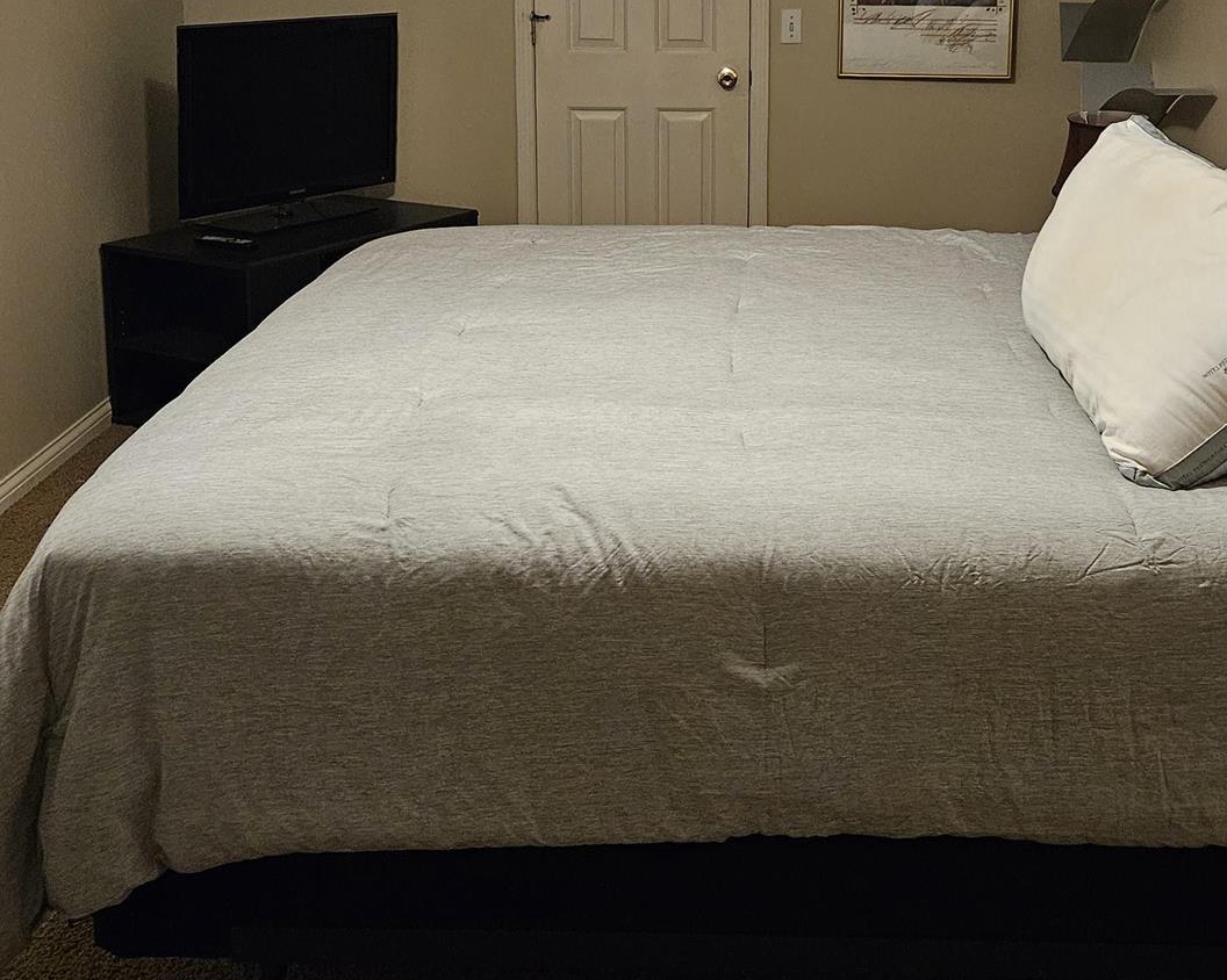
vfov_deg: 30.3
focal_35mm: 49
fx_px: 1779
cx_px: 688
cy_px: 250
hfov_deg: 38.0
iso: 640
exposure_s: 1/60
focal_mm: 5.4
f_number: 1.8
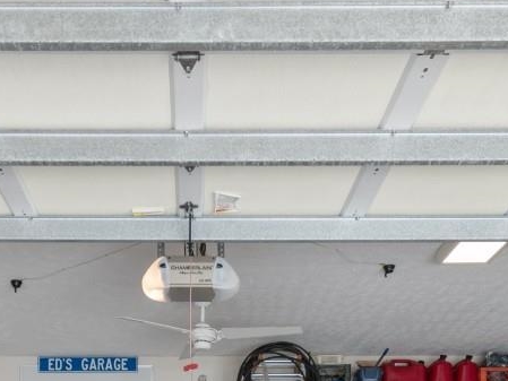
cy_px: 525
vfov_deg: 23.9
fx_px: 763
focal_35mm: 52
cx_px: 198
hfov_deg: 36.6
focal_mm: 10
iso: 100
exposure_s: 1/15
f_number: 4.5
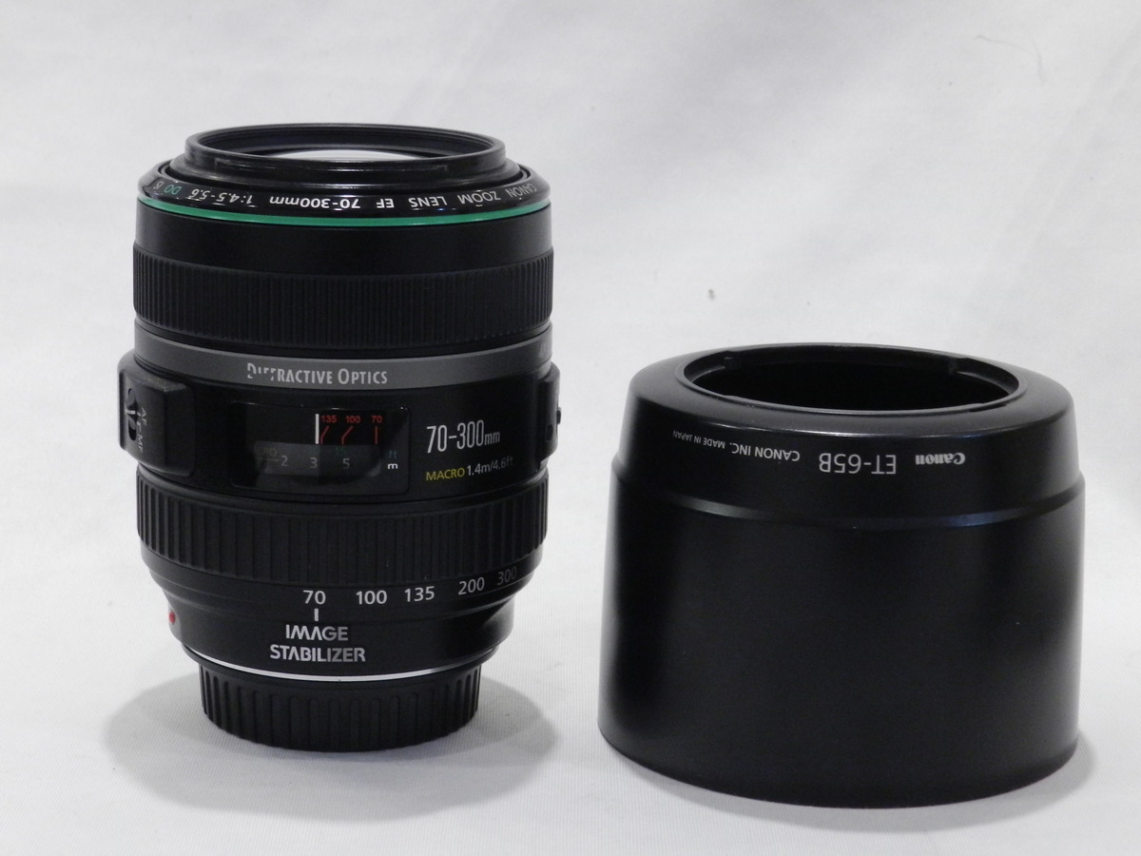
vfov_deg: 19.4
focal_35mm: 76
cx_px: 570
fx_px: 2505
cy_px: 428
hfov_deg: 25.7
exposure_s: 1/50
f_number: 4.8
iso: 800
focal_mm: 13.5
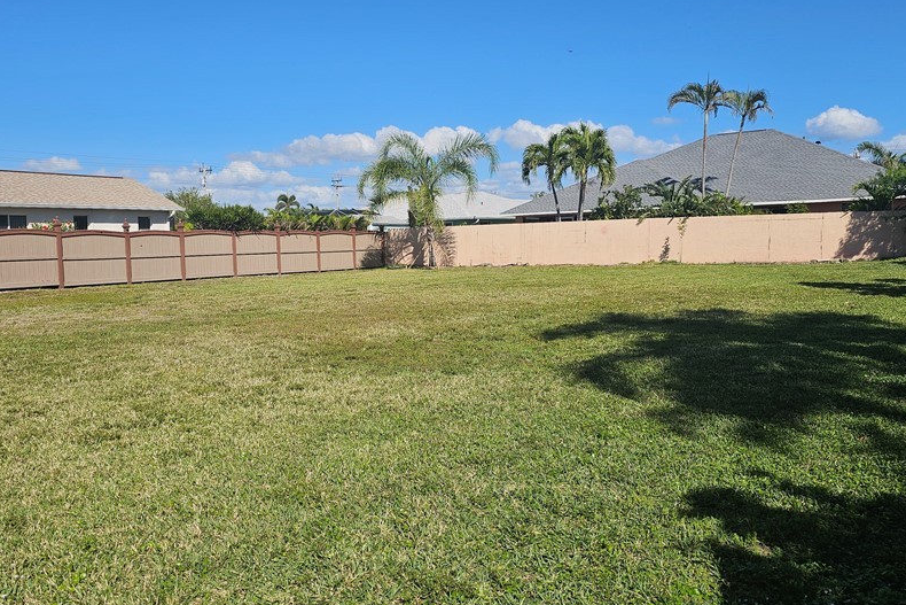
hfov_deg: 60.1
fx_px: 780
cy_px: 298
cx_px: 399
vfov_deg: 42.3
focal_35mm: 31
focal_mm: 6.3
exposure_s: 1/1395
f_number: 1.7
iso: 10
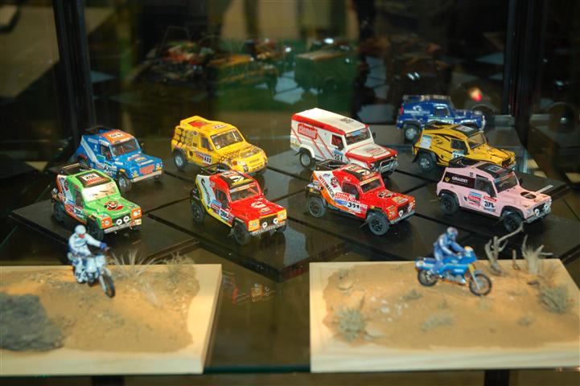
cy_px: 193
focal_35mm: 57
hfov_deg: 35.1
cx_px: 290
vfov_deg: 23.8
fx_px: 918
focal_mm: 38
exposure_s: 1/60
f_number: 4.2
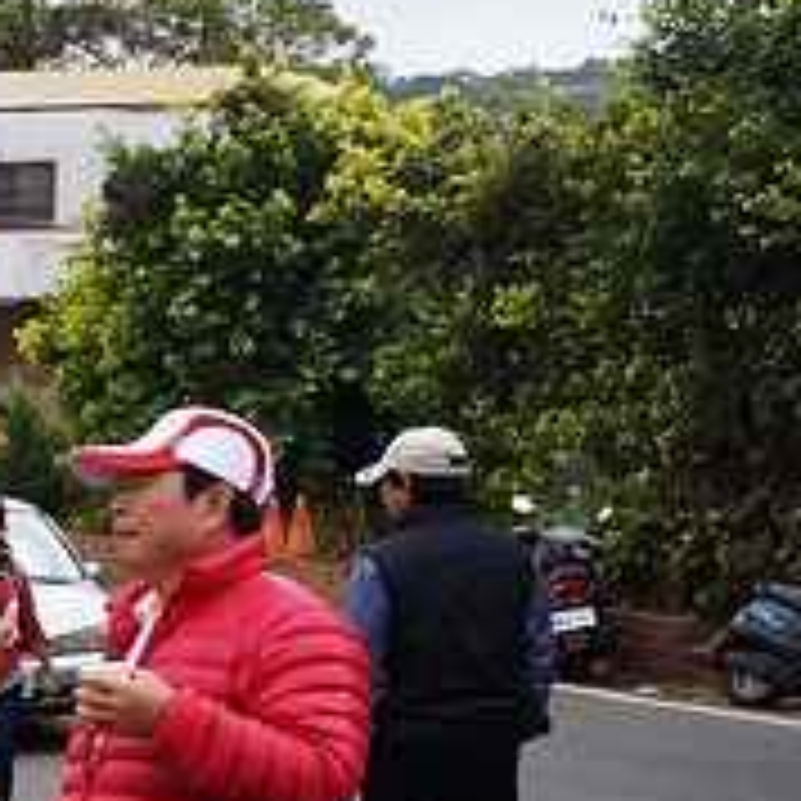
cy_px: 929
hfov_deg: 7.5
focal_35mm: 215
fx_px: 5629
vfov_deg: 8.1
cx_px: -1197
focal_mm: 30
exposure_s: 1/250
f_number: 9
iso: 400
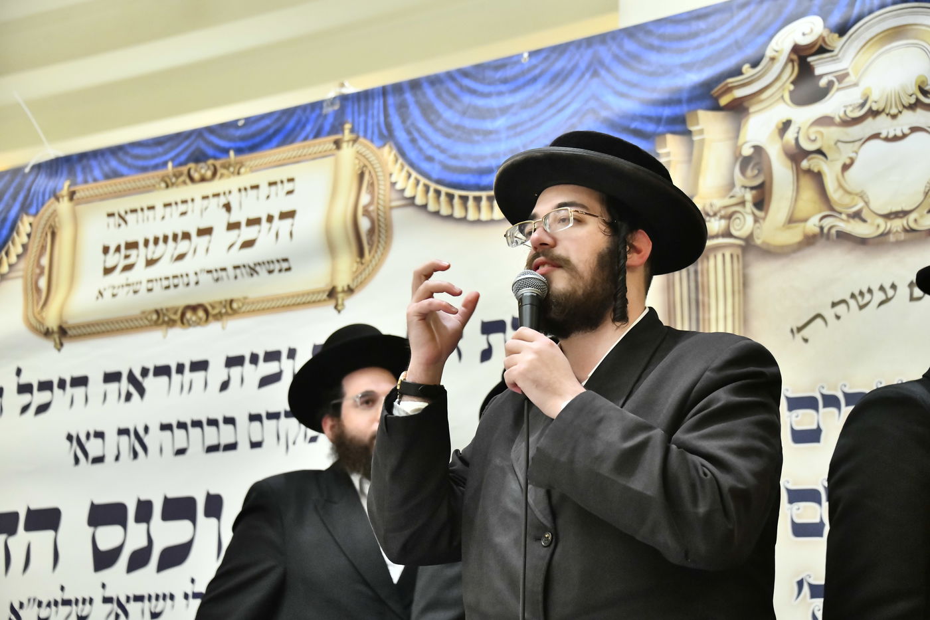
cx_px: 465
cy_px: 310
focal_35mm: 78
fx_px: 2015
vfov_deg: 17.5
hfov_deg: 26.0
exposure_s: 1/80
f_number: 5
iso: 5000
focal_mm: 78
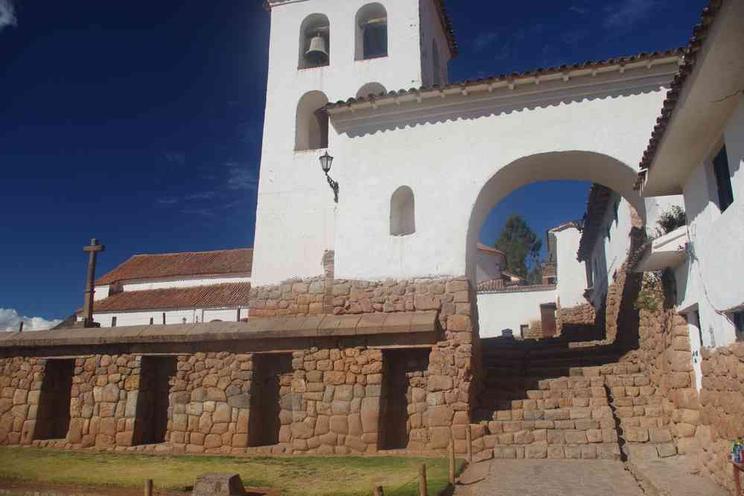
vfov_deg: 47.9
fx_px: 558
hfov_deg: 67.4
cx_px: 372
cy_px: 248
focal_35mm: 27
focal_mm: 18
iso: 100
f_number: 11
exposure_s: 1/100
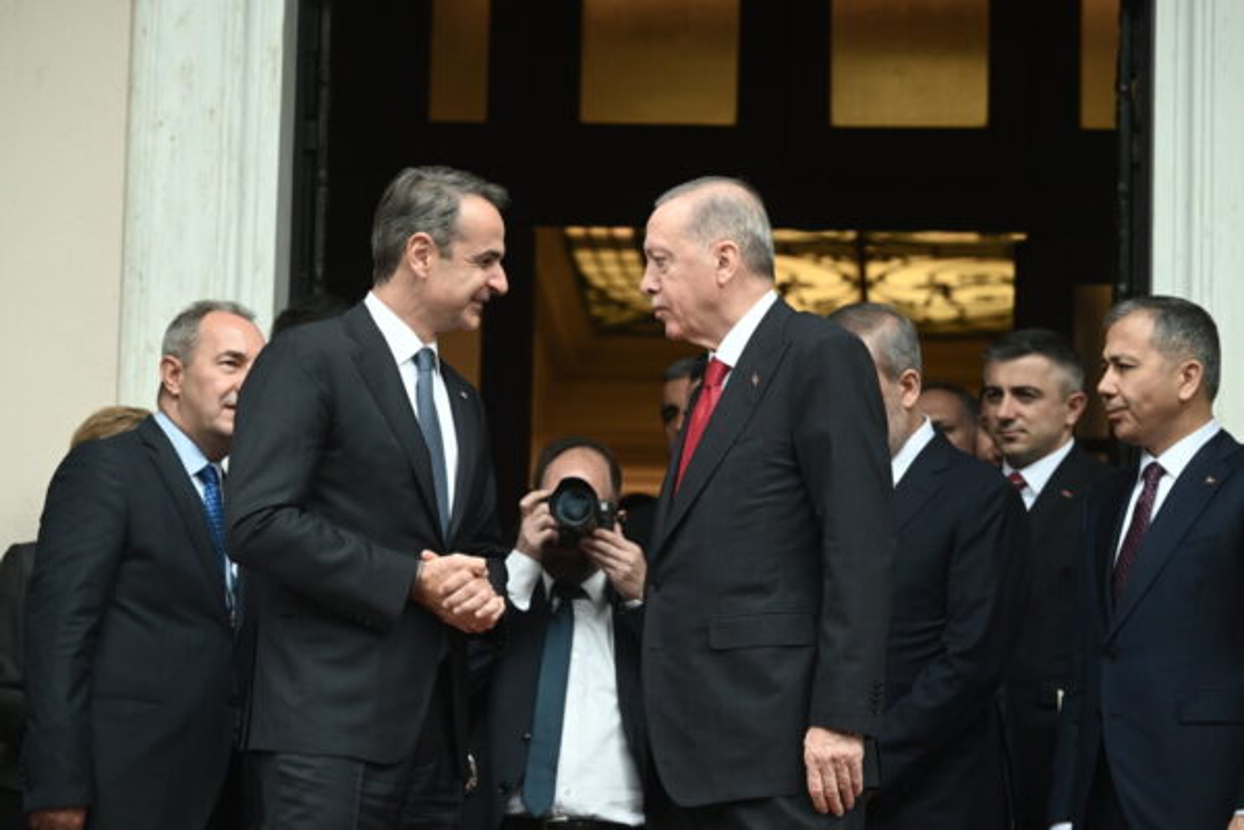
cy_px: 415
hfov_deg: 12.5
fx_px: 5701
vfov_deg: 8.3
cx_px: 622
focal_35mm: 165
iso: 1250
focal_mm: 165
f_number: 6.3
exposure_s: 1/400
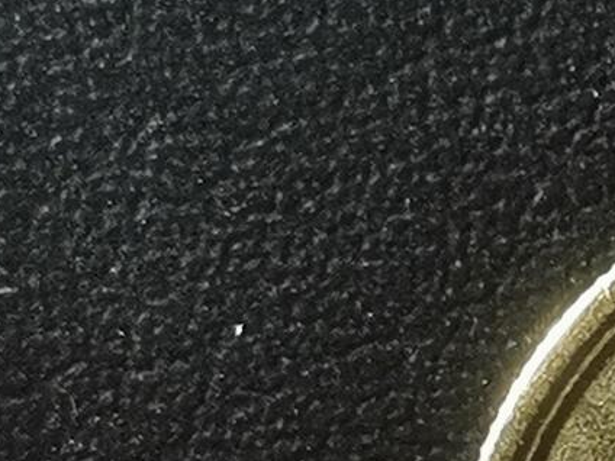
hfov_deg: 7.7
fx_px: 4459
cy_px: 658
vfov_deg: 5.9
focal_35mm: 251
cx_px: 927
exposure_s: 1/194
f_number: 1.8
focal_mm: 4.75
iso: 50
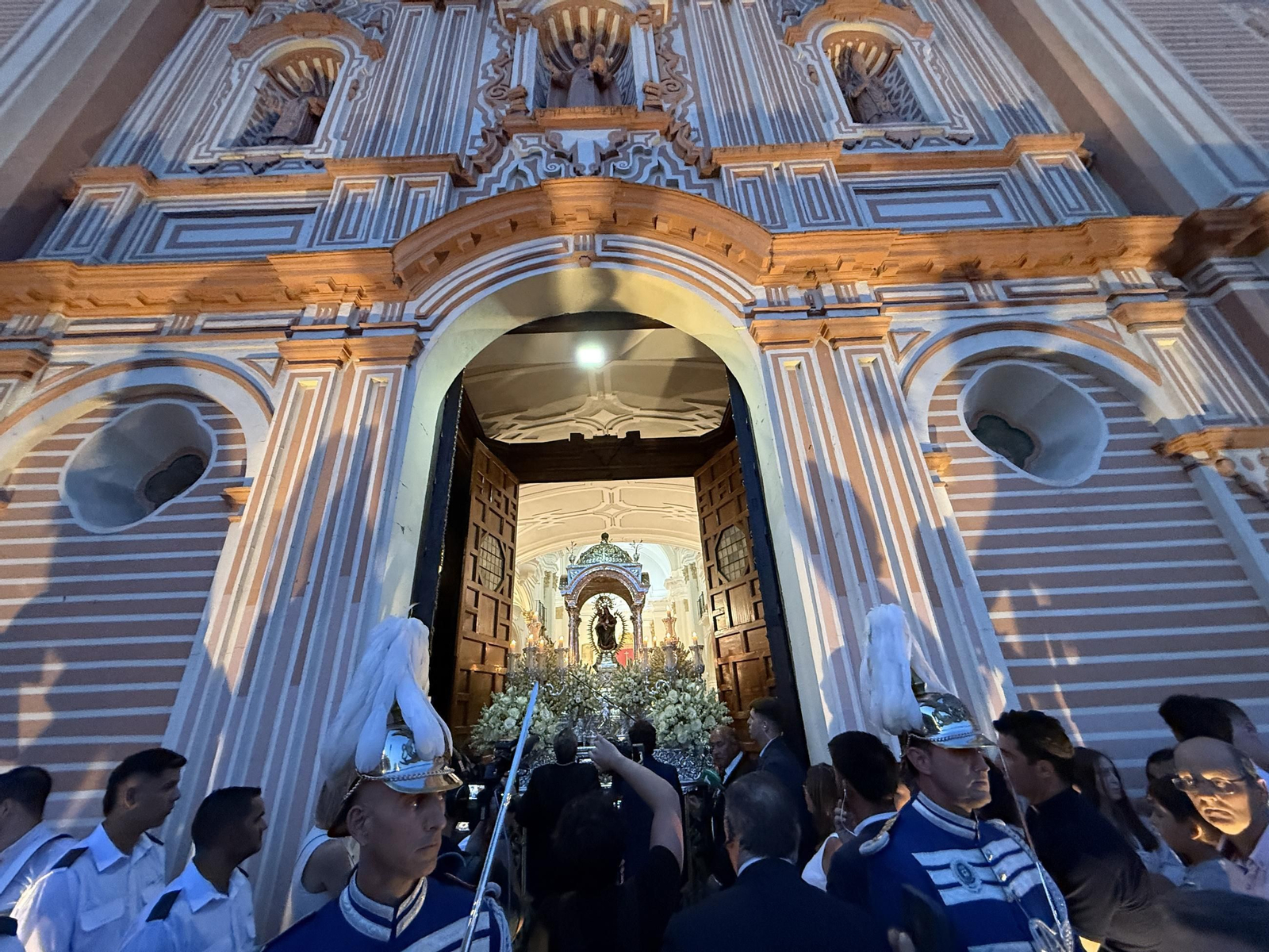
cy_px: 476
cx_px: 634
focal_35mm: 14
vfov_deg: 85.7
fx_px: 513
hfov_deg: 102.1
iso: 640
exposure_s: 1/50
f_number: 2.2
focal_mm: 2.22
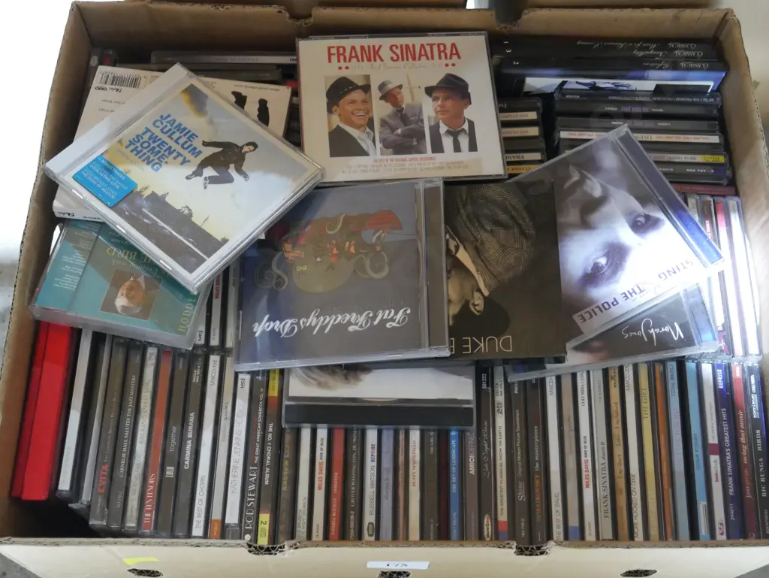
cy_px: 289
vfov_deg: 31.5
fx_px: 1022
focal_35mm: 46
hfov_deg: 41.2
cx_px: 384
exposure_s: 1/20
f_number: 5.1
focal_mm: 23
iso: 3200
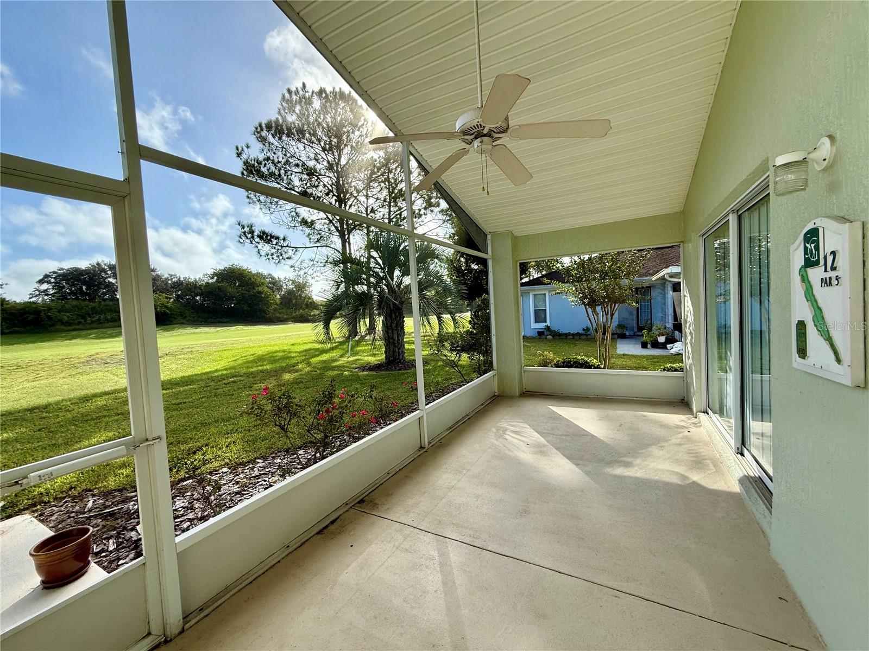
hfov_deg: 102.1
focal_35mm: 14
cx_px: 434
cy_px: 326
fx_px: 351
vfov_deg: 85.7
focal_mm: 2.22
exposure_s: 1/809
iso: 64
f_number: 2.2
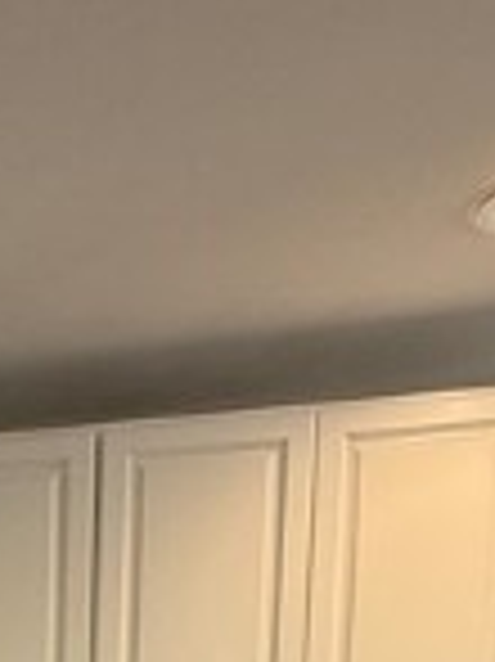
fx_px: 1394
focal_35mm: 73
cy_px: 1072
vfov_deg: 21.2
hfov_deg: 18.2
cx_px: -216
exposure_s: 1/120
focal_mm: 2.22
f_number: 2.2
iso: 160
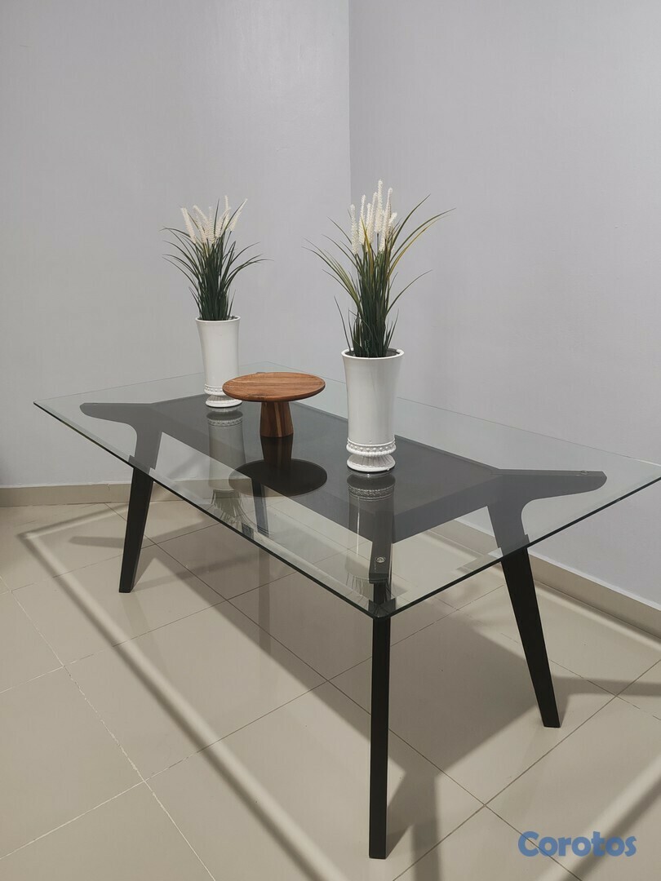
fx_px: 687
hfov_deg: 51.4
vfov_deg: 65.3
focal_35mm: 27
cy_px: 440
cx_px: 330
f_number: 1.9
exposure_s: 1/50
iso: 1600
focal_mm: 6.12
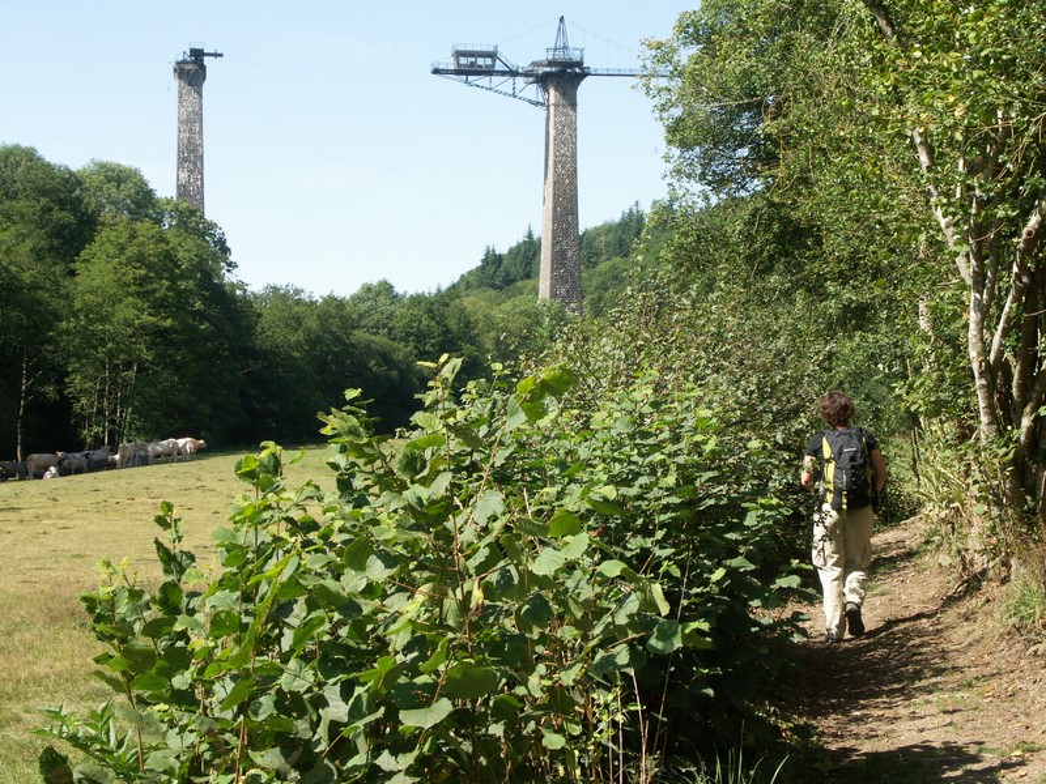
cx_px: 523
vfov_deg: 19.4
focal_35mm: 76
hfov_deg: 25.7
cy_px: 392
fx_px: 2297
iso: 64
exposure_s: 1/160
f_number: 6.3
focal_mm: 19.57
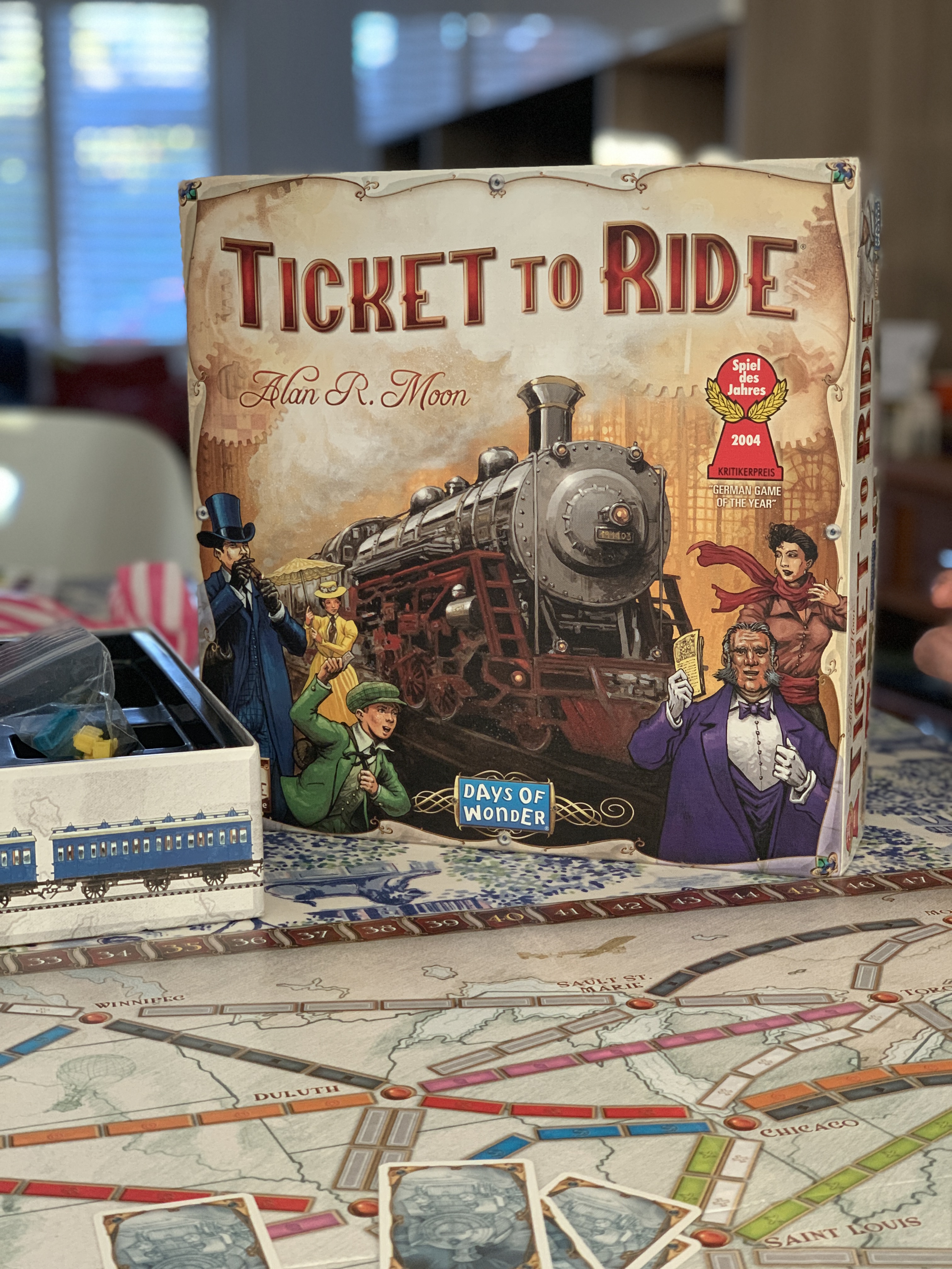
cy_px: 634
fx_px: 1907
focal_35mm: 52
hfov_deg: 28.0
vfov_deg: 36.8
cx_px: 476
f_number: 2.4
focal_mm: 6
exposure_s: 1/60
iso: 200
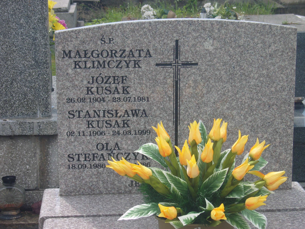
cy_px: 114
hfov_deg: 21.3
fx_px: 811
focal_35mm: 92
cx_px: 152
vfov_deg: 16.1
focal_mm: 19.8
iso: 100
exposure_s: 1/400
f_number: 4.8
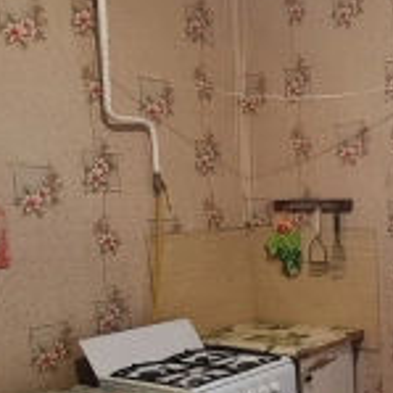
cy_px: 309
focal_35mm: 48
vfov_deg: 34.4
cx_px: 406
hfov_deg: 32.2
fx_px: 617
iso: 400
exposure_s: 1/50
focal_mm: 2.2
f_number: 2.2
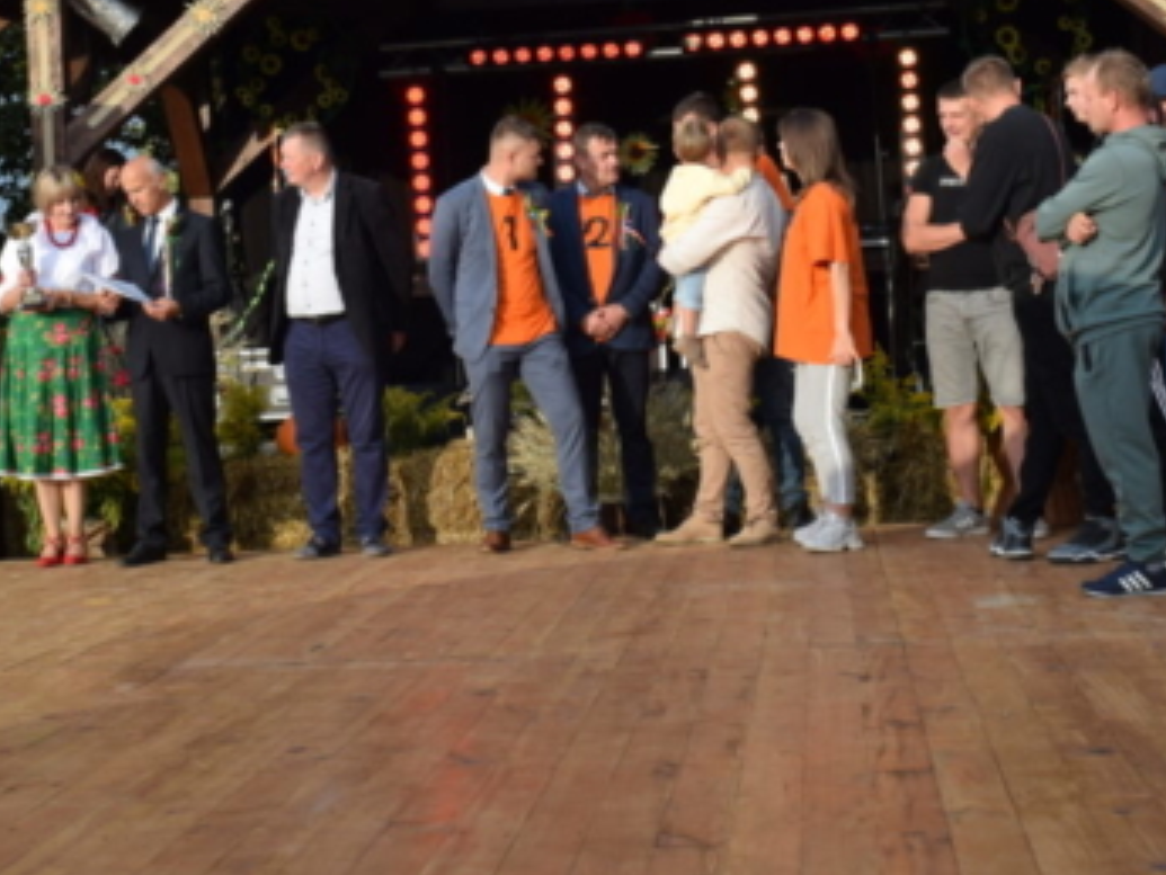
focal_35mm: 75
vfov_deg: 19.5
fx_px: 2527
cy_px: 198
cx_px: 483
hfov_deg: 25.9
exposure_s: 1/250
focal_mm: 28
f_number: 8
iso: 200
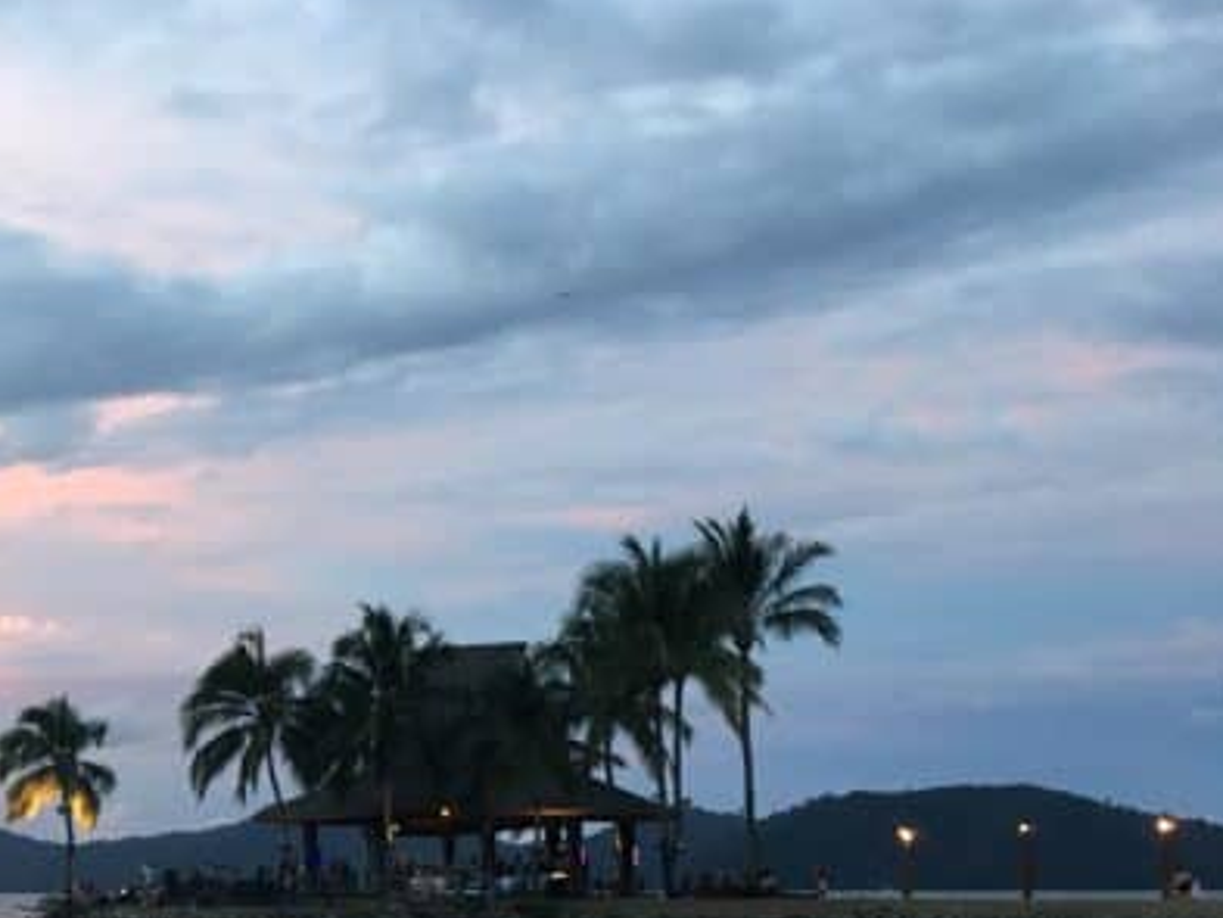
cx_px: -3
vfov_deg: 24.0
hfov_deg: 30.4
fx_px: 2085
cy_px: 853
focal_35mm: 59
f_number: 2.2
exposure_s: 1/33
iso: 125
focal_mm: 4.15
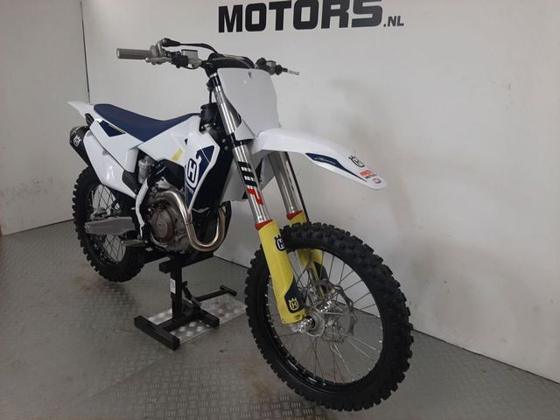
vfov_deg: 53.1
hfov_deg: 67.3
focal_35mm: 26
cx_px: 280
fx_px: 421
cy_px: 210
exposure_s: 1/50
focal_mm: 3.93
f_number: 1.7
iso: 64
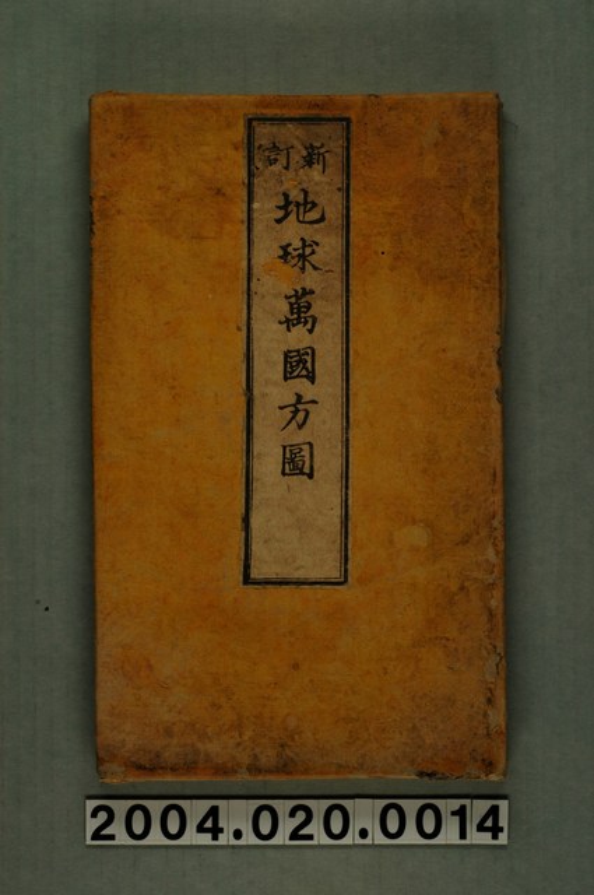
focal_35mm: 75
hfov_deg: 18.1
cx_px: 297
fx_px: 1861
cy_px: 448
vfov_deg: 27.0
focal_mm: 50
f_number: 8
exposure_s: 1/100
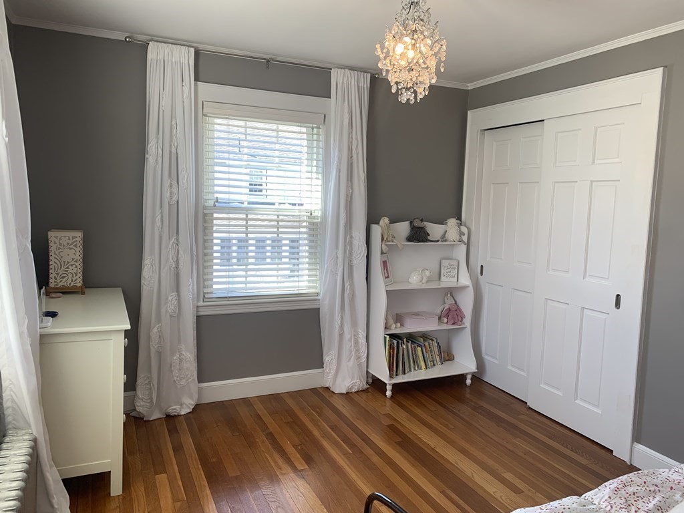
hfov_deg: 67.3
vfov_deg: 53.1
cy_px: 256
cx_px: 342
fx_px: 514
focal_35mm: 26
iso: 40
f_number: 1.8
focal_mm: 4.25
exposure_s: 1/120
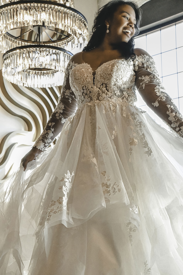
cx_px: 92
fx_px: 435
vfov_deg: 35.1
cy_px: 138
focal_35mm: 57
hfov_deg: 23.8
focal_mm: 38
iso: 12800
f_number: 5.6
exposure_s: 1/1250
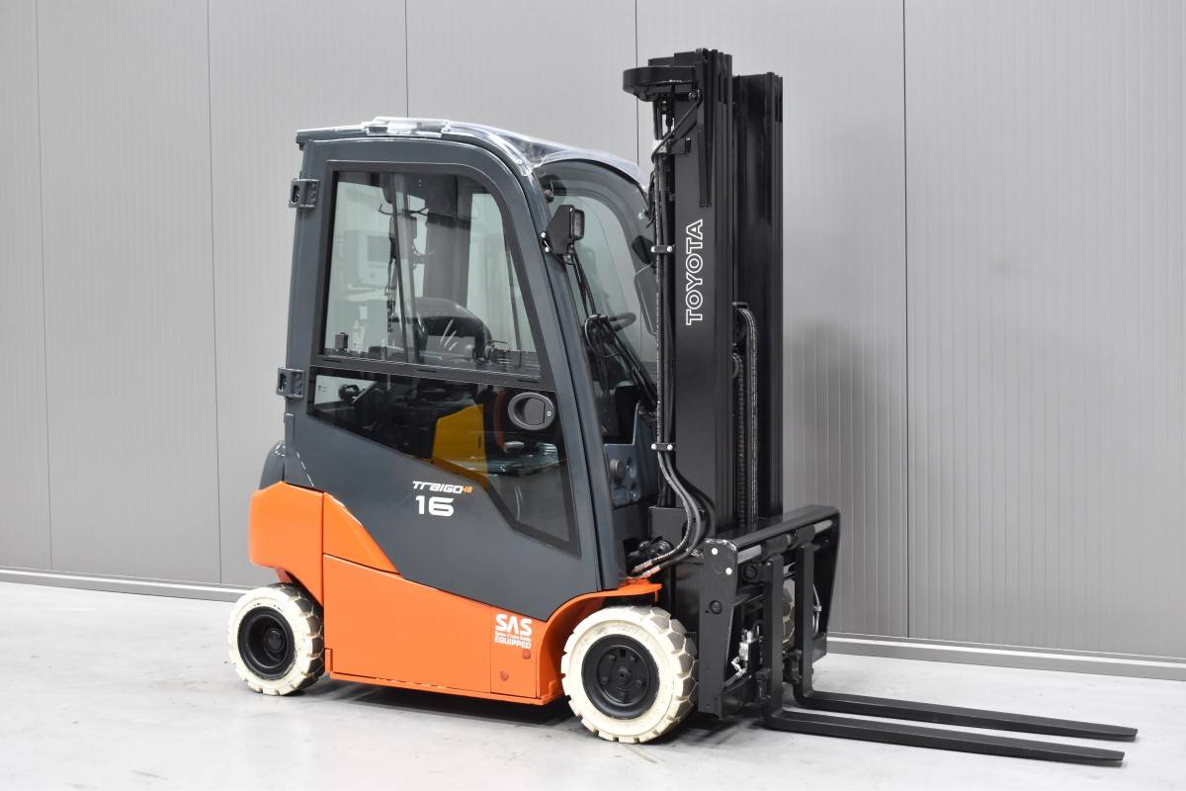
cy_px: 396
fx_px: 1482
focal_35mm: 45
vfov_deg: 29.9
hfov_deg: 43.6
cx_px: 593
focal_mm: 30
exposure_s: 1/20
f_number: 5.6
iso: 1600
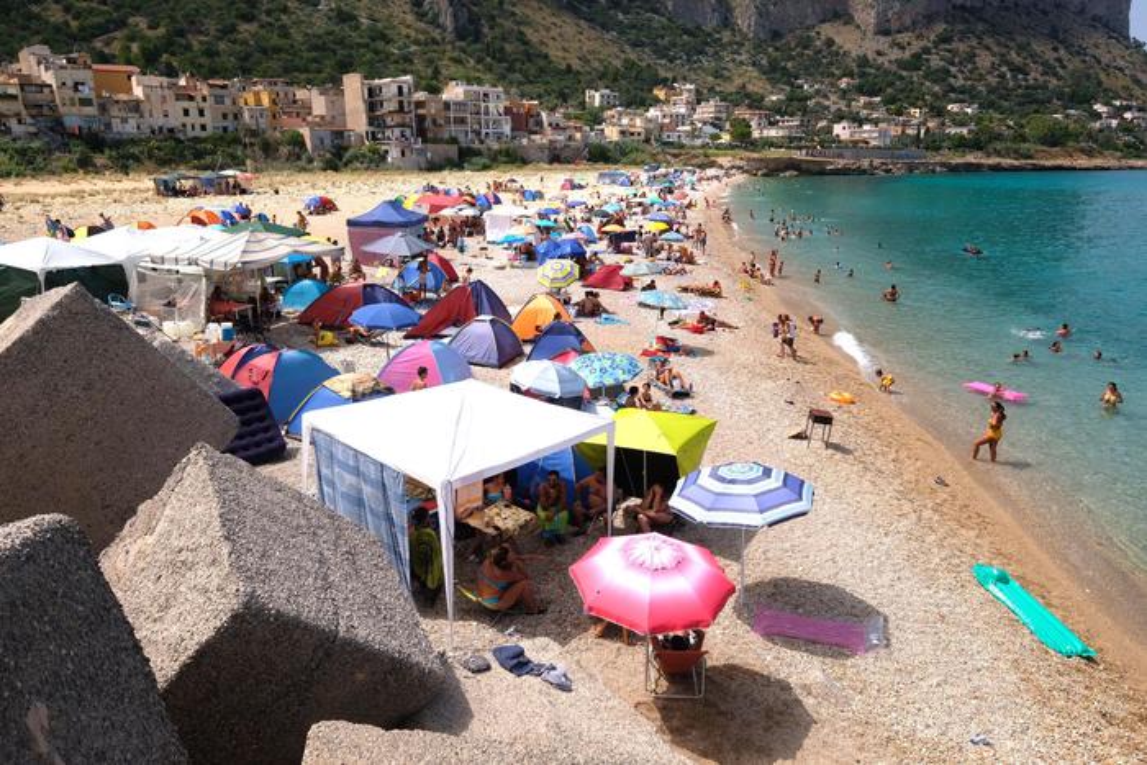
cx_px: 574
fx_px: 765
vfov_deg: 53.2
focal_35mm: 24
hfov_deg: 73.7
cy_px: 382
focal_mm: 15.9
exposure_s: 1/500
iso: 200
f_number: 9
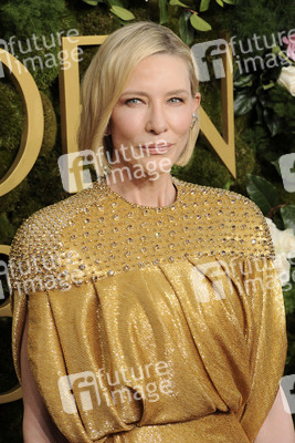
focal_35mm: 200
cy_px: 222
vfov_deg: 10.3
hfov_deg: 6.9
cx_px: 148
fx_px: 2456
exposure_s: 1/250
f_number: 10
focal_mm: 200
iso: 800
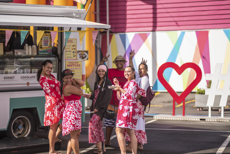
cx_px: 115
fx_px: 715
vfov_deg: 12.2
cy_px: 77
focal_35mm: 112
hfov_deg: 18.3
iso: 400
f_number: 2.8
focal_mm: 112
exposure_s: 1/4000
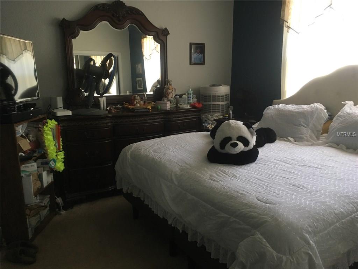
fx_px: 300
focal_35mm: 29
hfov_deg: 61.7
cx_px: 179
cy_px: 134
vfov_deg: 48.2
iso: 125
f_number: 2.2
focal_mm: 4.15
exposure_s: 1/30
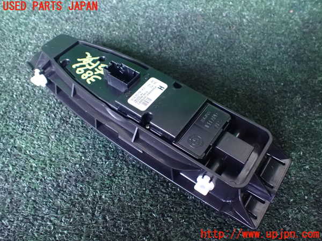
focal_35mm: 30
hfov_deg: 60.0
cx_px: 161
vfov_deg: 46.8
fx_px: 279
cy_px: 120
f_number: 2.3
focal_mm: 5.4
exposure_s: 1/30
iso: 1600
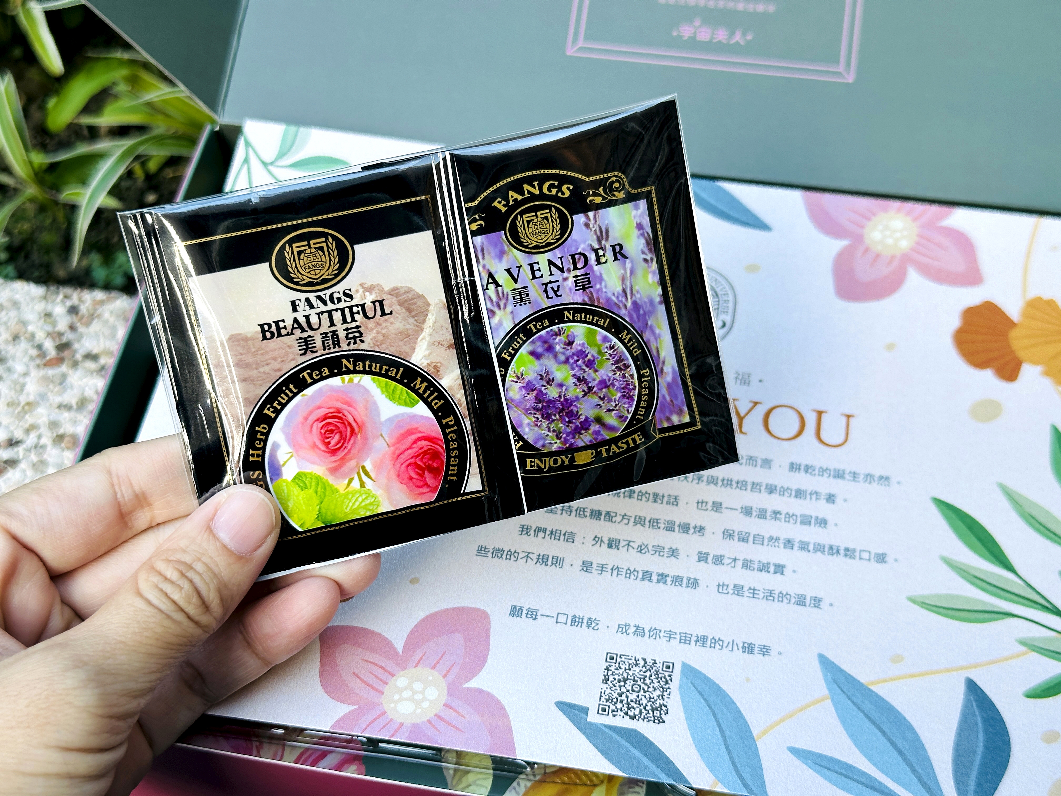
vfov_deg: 30.3
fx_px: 1471
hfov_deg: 39.7
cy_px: 398
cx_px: 530
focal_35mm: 48
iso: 40
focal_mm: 6.86
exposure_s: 1/121
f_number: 1.78
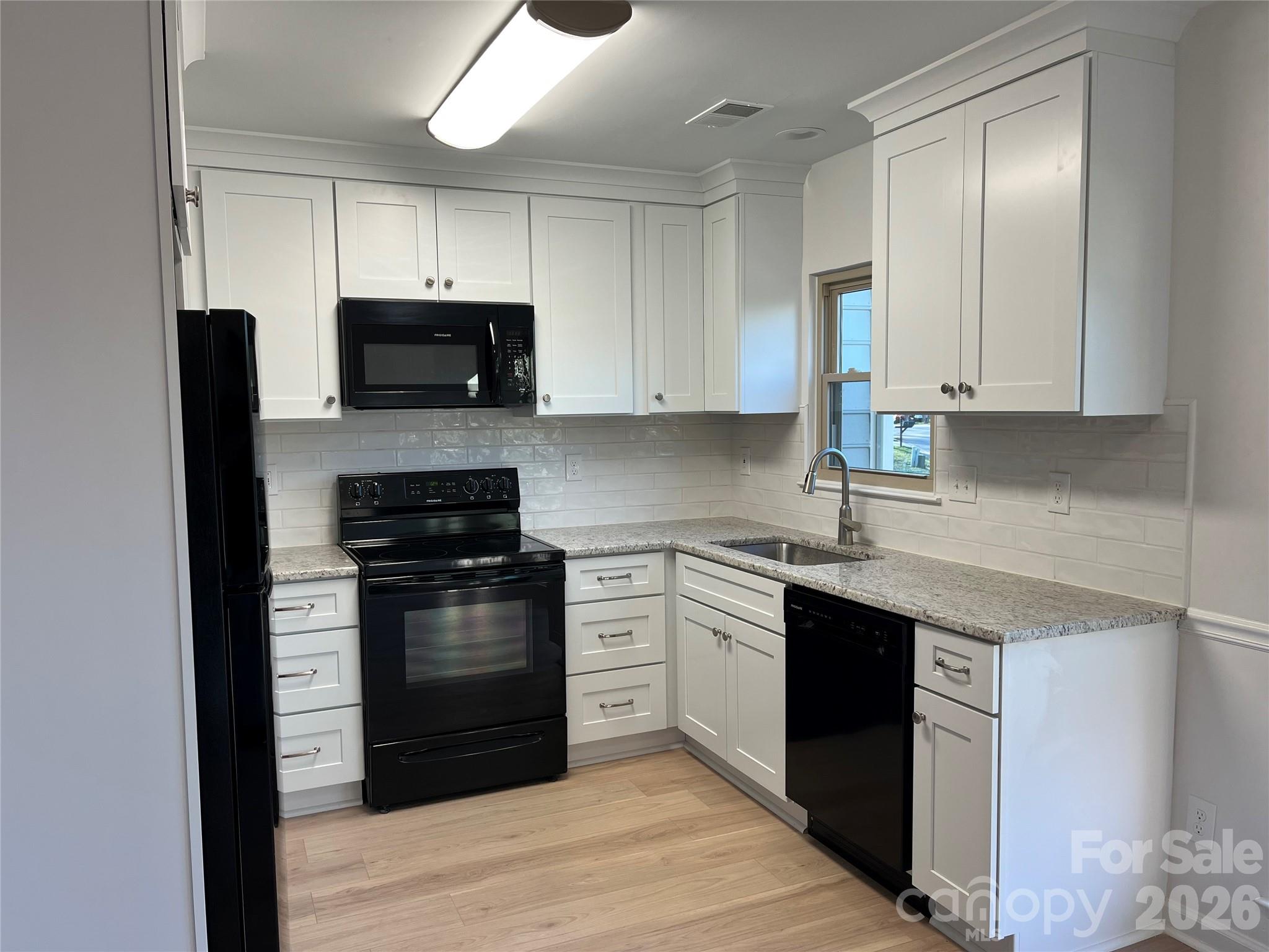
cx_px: 634
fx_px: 953
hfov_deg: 67.3
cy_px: 476
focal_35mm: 26
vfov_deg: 53.1
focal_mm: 5.1
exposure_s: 1/120
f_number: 1.6
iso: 64
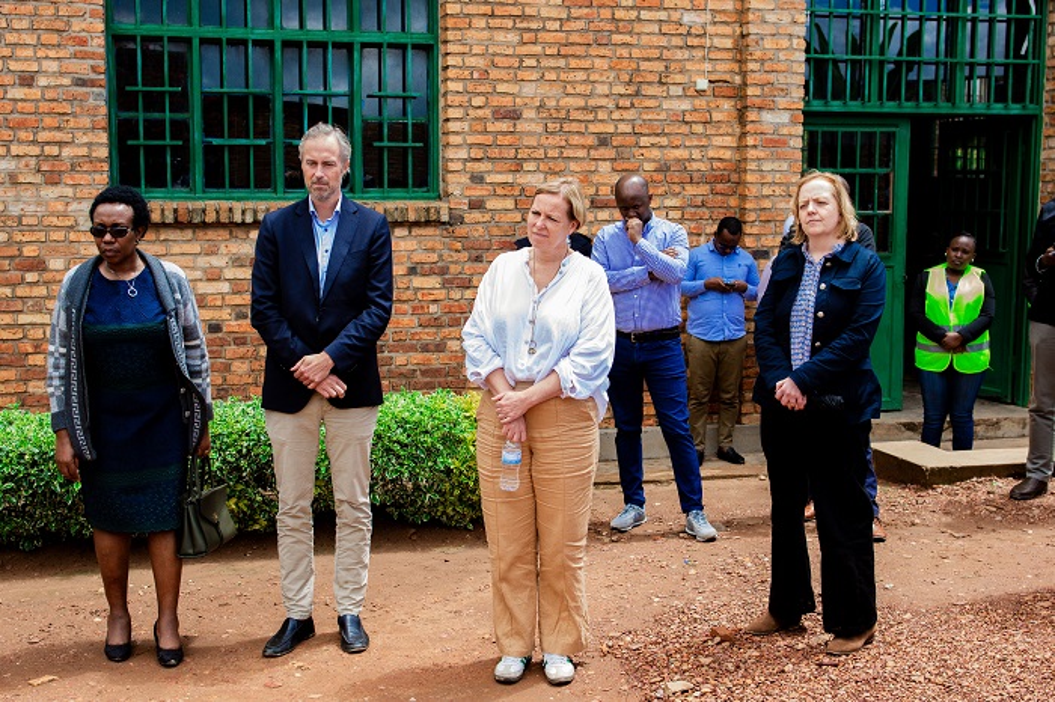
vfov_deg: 28.0
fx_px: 1406
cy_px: 351
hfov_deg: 41.1
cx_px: 528
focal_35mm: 48
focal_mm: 32
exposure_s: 1/320
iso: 250
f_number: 5.6
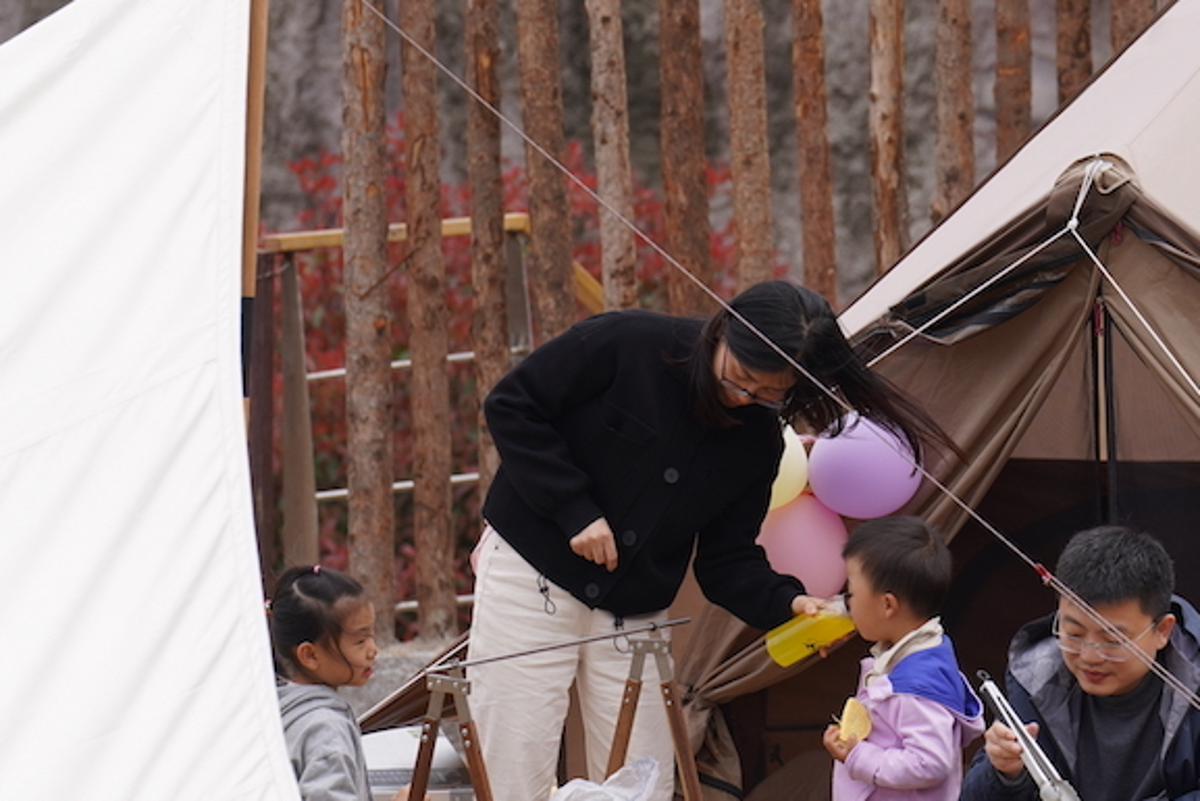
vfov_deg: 3.3
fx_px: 13869
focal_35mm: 416
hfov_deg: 4.9
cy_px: 497
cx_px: 1046
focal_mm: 200
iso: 100
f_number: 5
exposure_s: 1/400
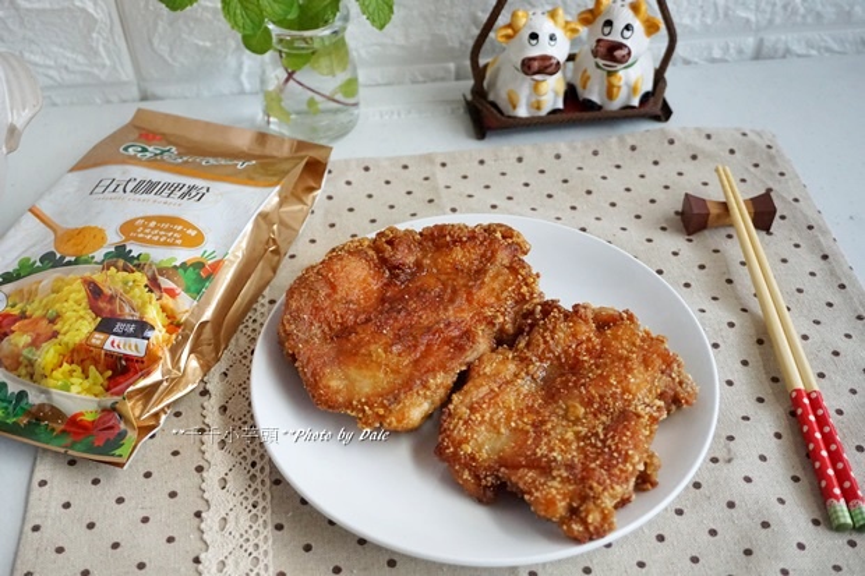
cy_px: 288
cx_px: 432
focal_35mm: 45
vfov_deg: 29.8
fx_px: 1081
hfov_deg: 43.6
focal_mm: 30
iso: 2500
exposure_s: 1/160
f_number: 5
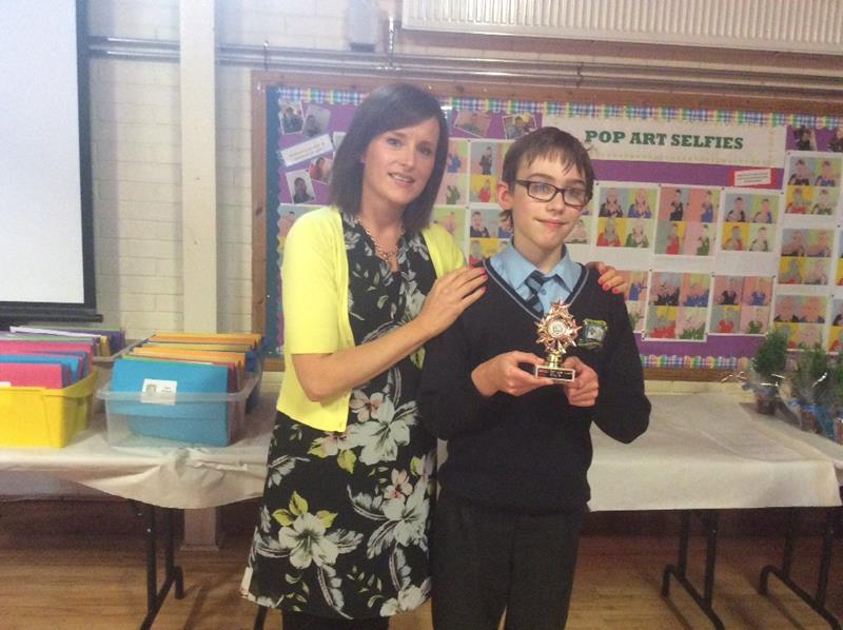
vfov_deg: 44.1
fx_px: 778
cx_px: 422
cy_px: 315
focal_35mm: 32
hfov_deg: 56.9
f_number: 2.4
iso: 320
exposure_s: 1/20
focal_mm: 3.3
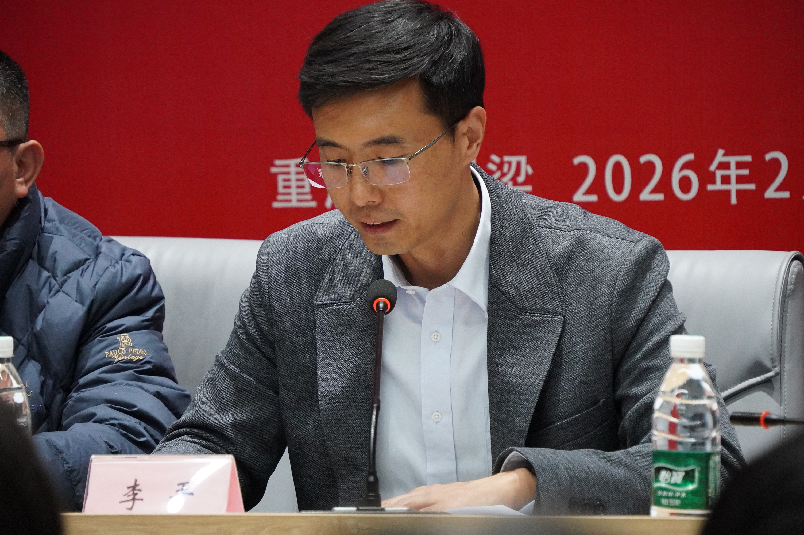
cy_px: 268
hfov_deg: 8.7
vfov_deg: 5.8
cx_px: 402
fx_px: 5288
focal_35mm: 237
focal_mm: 158
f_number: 6.3
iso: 4000
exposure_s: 1/160
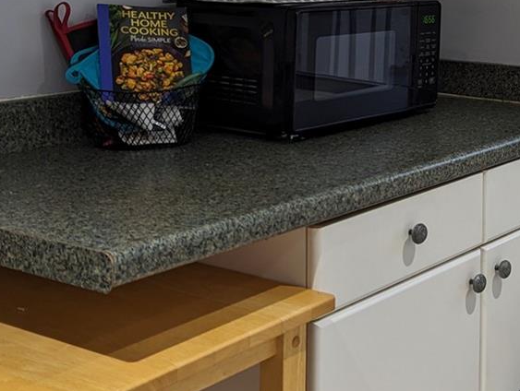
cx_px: 522
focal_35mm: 68
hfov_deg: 26.9
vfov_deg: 20.7
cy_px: -33
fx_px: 1023
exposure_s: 1/30
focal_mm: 6.81
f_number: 1.85
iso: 30
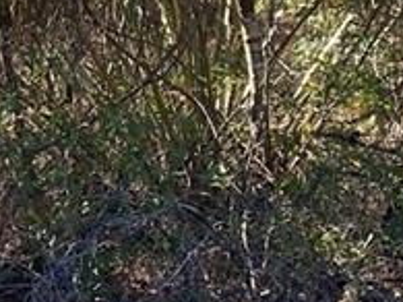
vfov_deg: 9.2
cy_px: 8
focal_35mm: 160
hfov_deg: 12.3
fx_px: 1862
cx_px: 99
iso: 32
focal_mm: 4.25
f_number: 1.8
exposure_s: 1/912
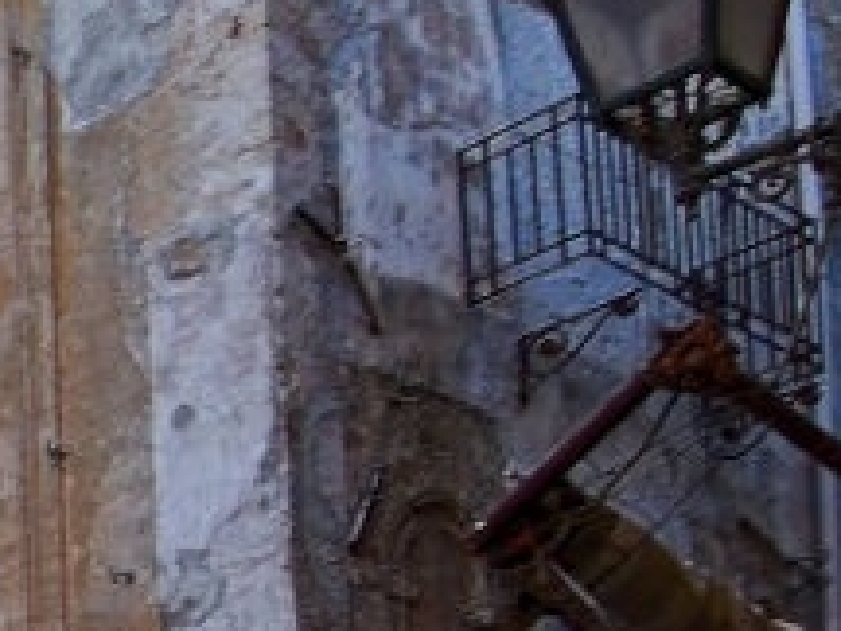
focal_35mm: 112
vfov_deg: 12.1
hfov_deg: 11.9
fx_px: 2721
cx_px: -1491
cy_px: 1135
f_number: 5.6
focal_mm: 12
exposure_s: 1/125
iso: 200
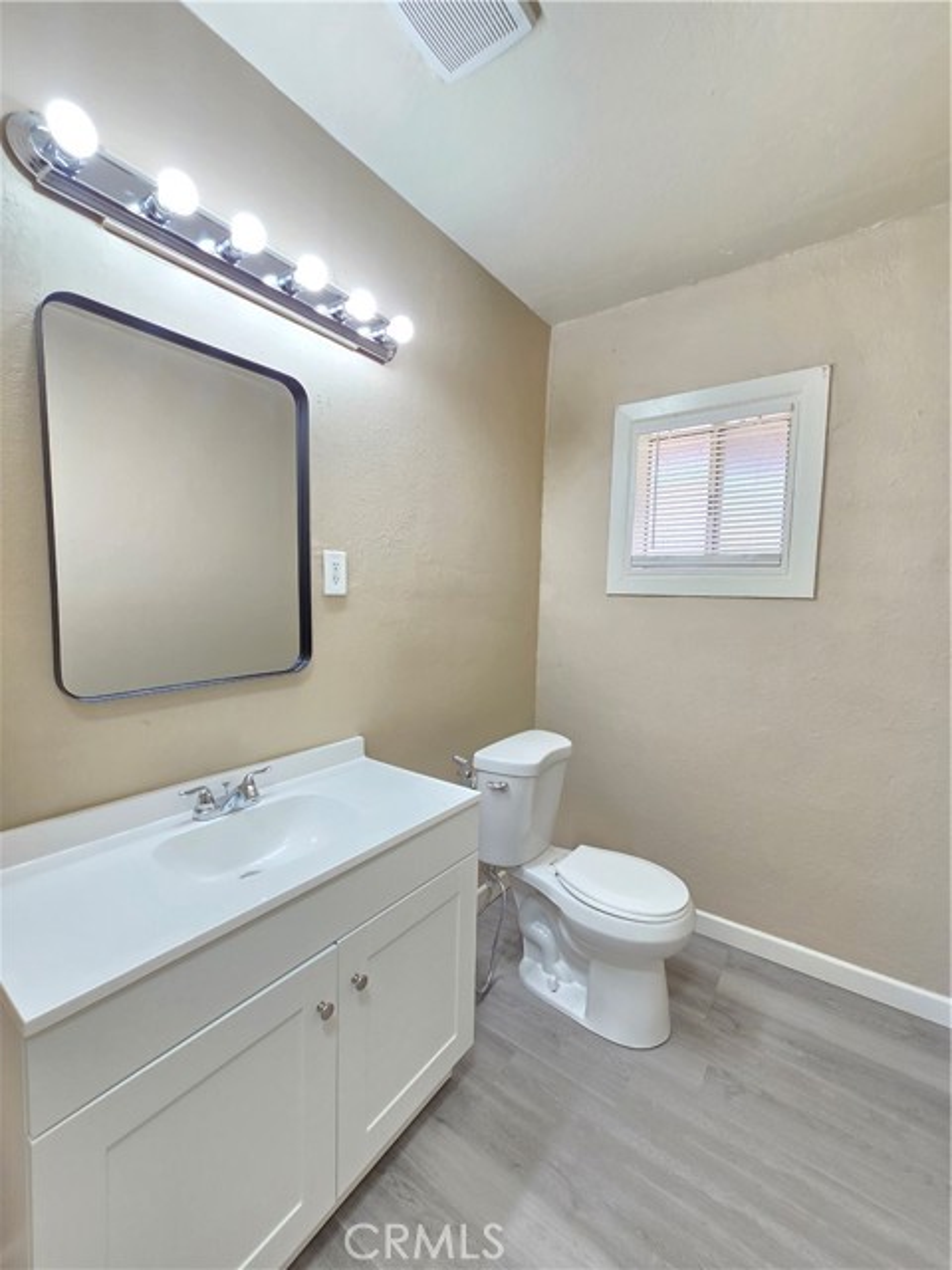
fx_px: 477
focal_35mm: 13
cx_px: 476
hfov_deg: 89.9
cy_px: 635
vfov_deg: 106.2
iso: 160
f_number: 2.2
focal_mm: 2.2
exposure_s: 1/60
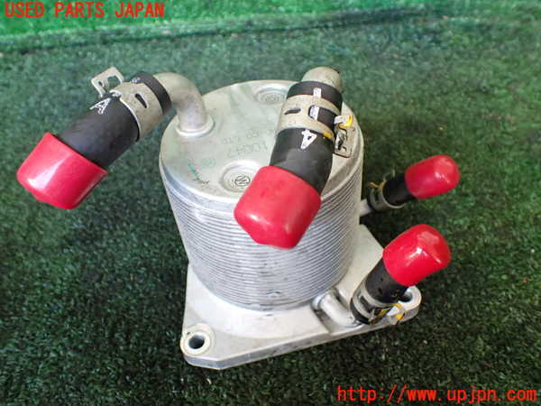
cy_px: 203
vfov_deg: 46.8
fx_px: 469
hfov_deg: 60.0
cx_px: 270
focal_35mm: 30
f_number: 2.3
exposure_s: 1/125
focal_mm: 5.4
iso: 500
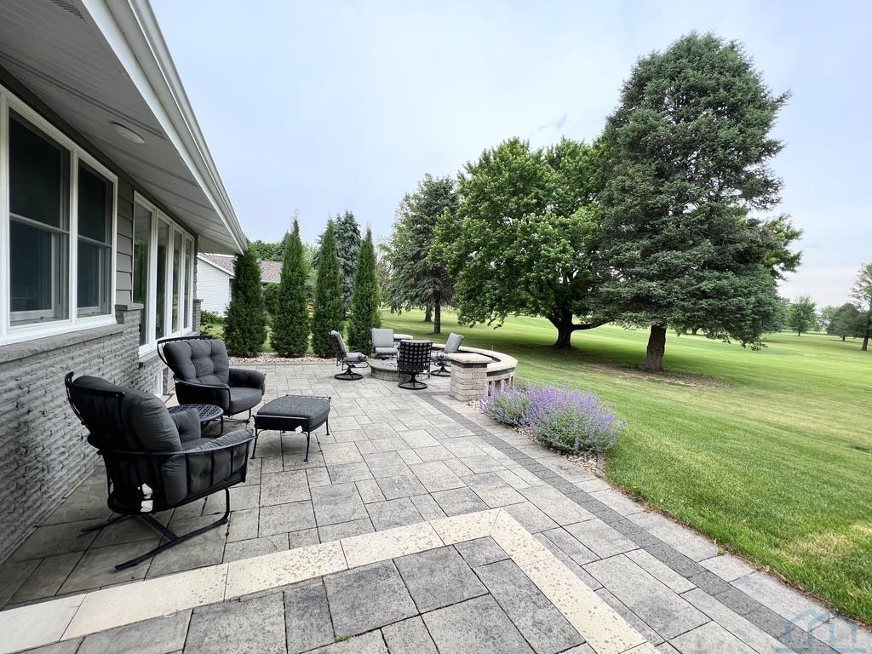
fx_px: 327
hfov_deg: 106.2
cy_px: 327
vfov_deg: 89.9
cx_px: 436
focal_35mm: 13
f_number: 1.8
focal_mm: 1.57
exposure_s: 1/117
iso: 32
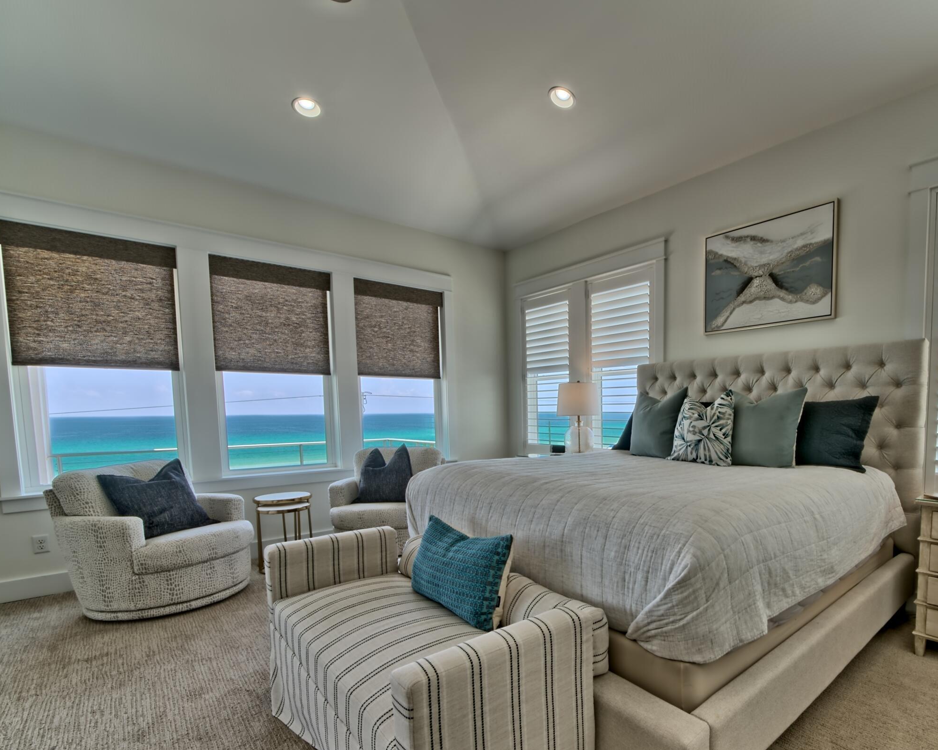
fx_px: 472
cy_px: 457
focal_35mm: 17
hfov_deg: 86.9
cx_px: 615
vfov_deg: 75.9
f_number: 19
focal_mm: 12
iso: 200
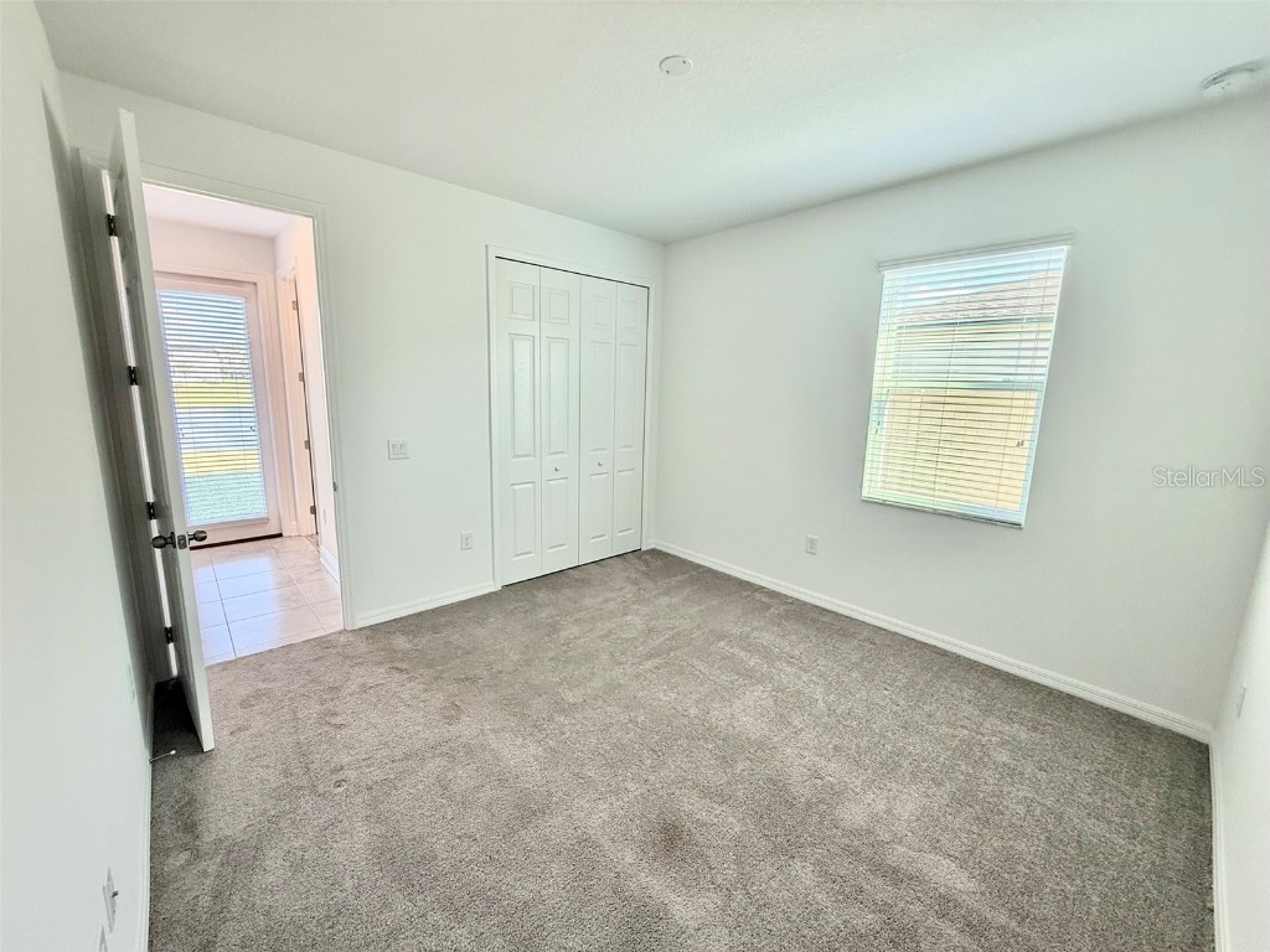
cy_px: 476
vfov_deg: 85.7
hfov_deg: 102.1
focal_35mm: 14
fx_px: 514
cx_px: 635
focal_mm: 2.22
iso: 160
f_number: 2.2
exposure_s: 1/120
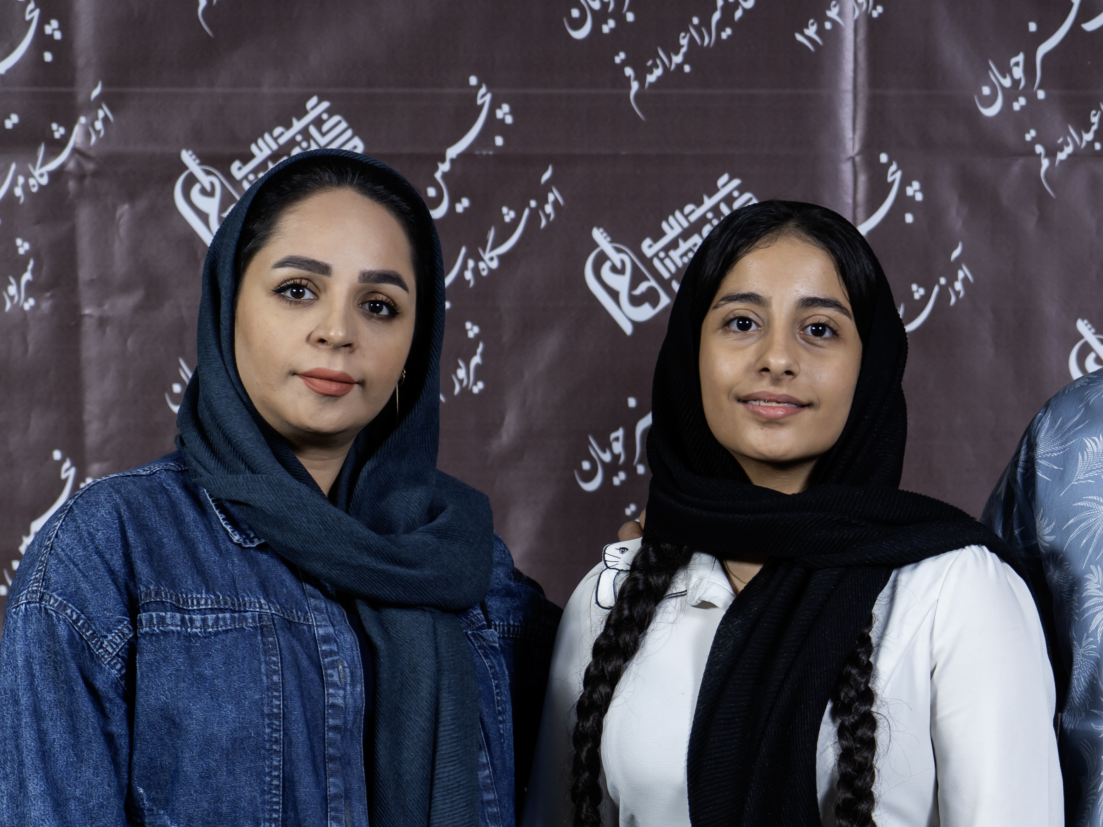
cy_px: 703
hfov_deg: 13.9
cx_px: 752
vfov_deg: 10.4
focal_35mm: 142
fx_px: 4525
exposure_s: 1/125
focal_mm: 70
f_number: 4
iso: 320
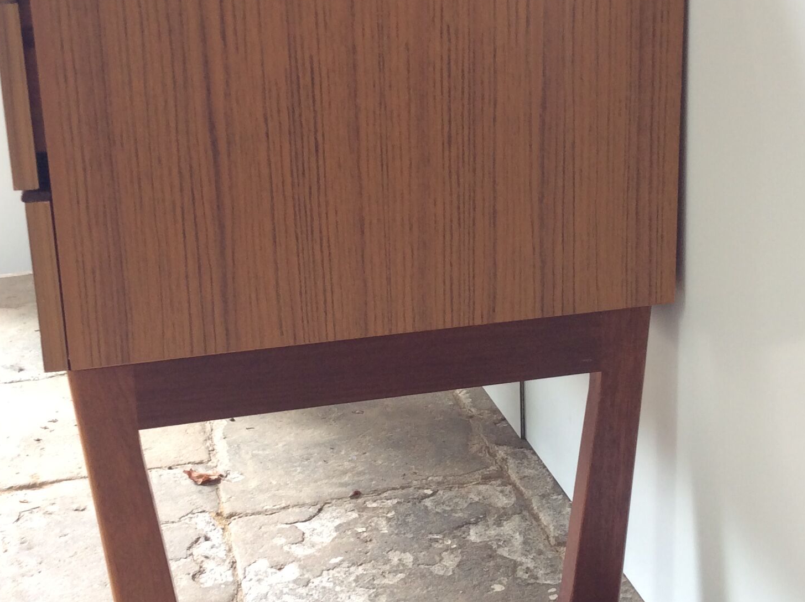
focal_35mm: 57
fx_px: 1324
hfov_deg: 33.8
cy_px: 218
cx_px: 453
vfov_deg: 25.5
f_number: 2.4
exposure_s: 1/33
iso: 40
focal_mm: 3.3
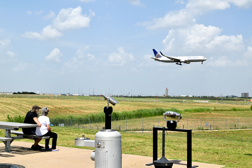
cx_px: 126
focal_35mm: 57
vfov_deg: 23.8
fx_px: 399
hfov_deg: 35.1
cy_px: 84
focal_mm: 38
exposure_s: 1/500
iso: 200
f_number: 11
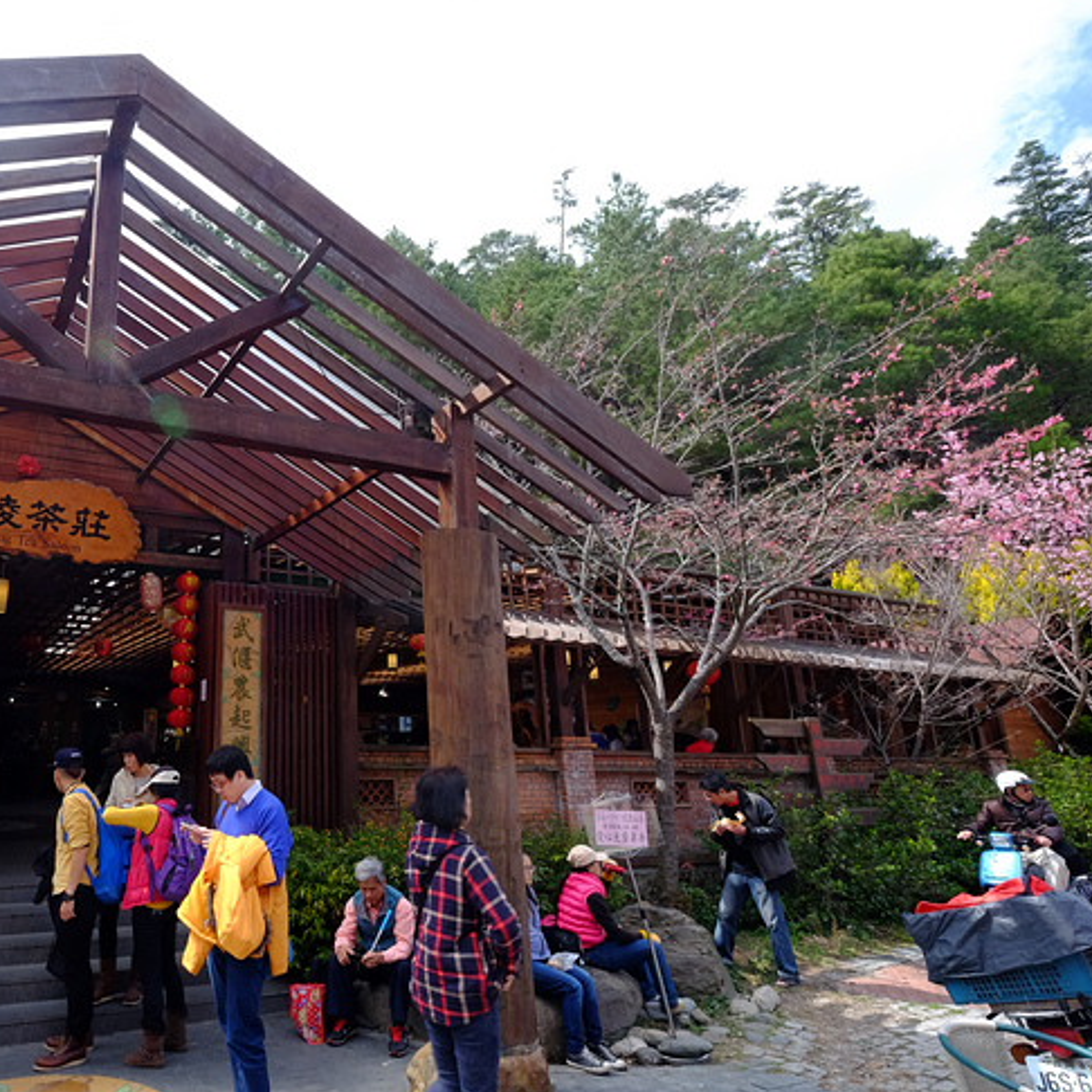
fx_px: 749
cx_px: 281
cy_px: 565
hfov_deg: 67.8
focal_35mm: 21
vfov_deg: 72.1
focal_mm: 10
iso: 400
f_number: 9
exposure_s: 1/70
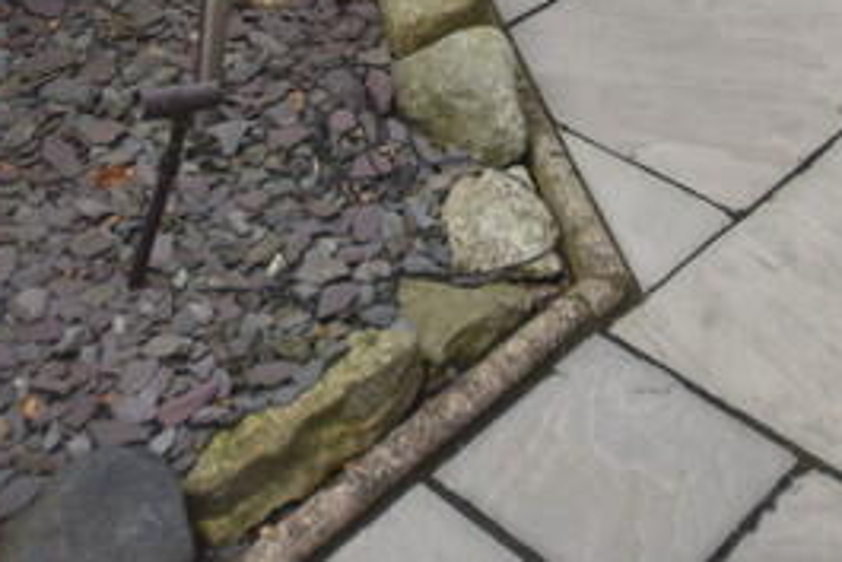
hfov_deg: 34.3
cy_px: -478
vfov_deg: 18.1
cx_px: 518
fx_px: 1357
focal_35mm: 58
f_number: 5
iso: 100
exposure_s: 1/200
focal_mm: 10
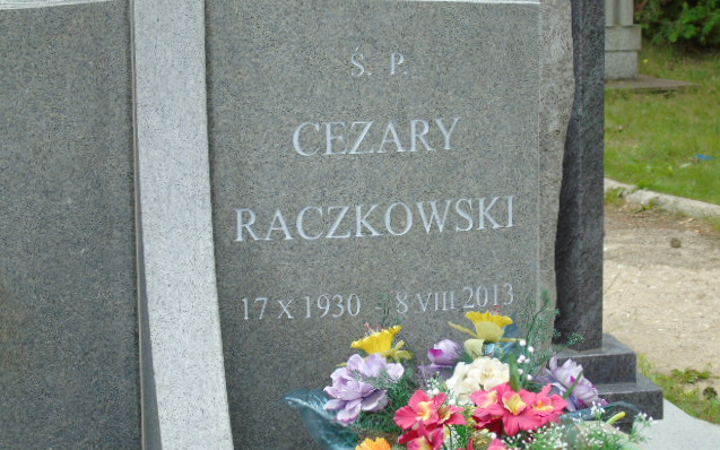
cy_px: 231
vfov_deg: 9.9
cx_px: 361
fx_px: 2590
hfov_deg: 15.8
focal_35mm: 132
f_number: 4.6
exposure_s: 1/160
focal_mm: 22
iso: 80
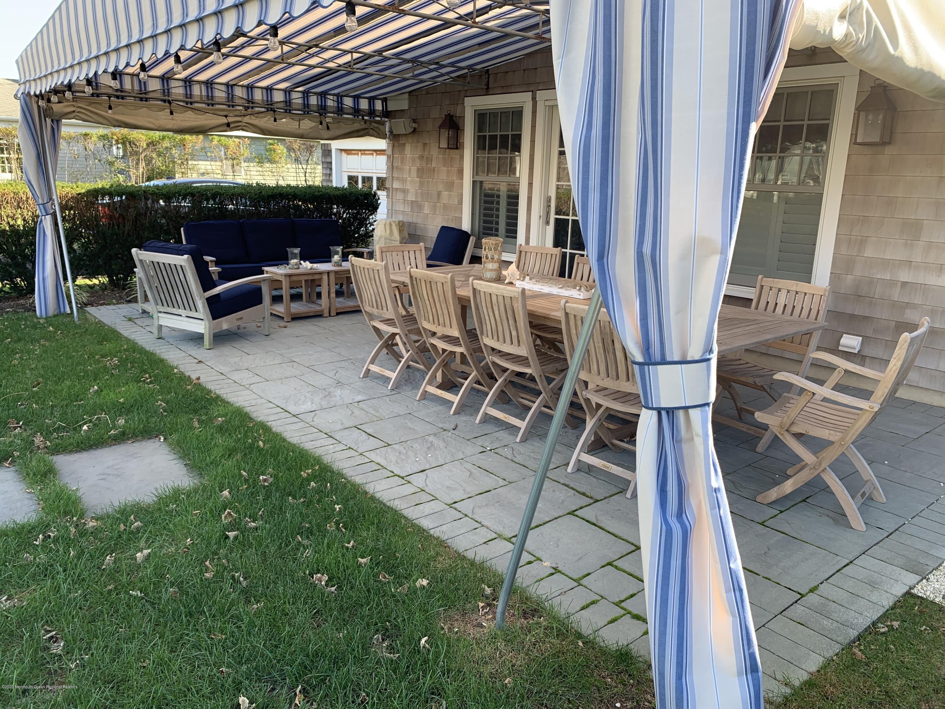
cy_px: 354
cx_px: 472
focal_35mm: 26
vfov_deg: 53.1
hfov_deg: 67.3
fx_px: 710
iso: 25
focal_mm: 4.25
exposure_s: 1/145
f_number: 1.8
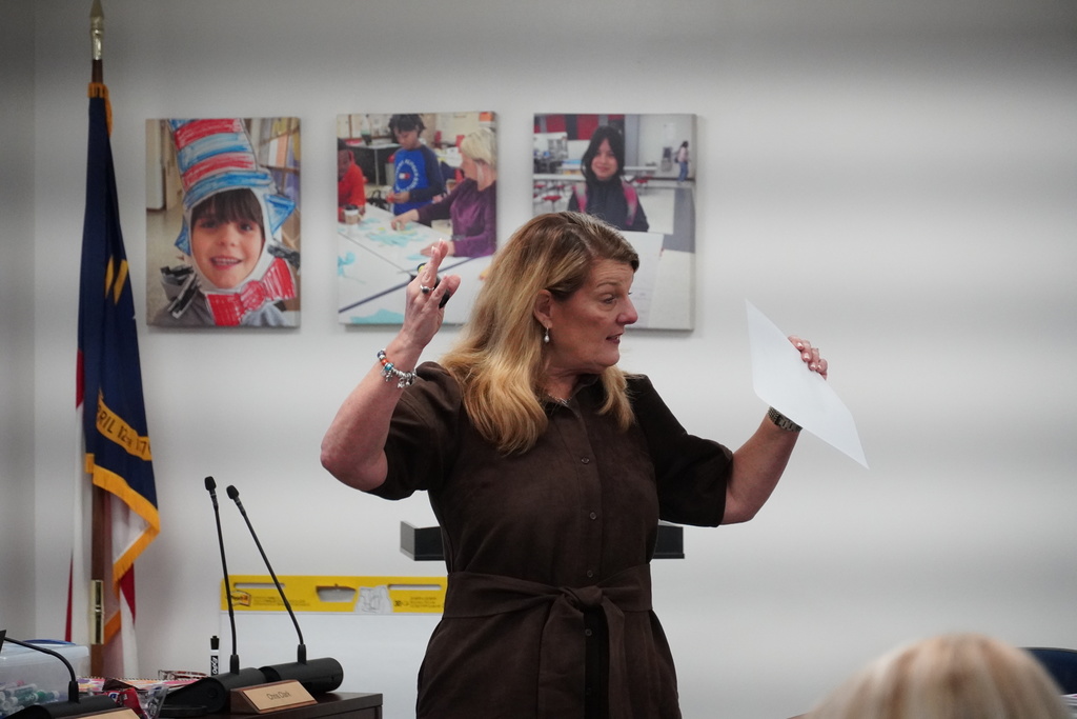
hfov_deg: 12.7
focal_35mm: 162
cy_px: 360
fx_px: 4847
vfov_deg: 8.5
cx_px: 538
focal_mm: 108
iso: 3200
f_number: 5.6
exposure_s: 1/200
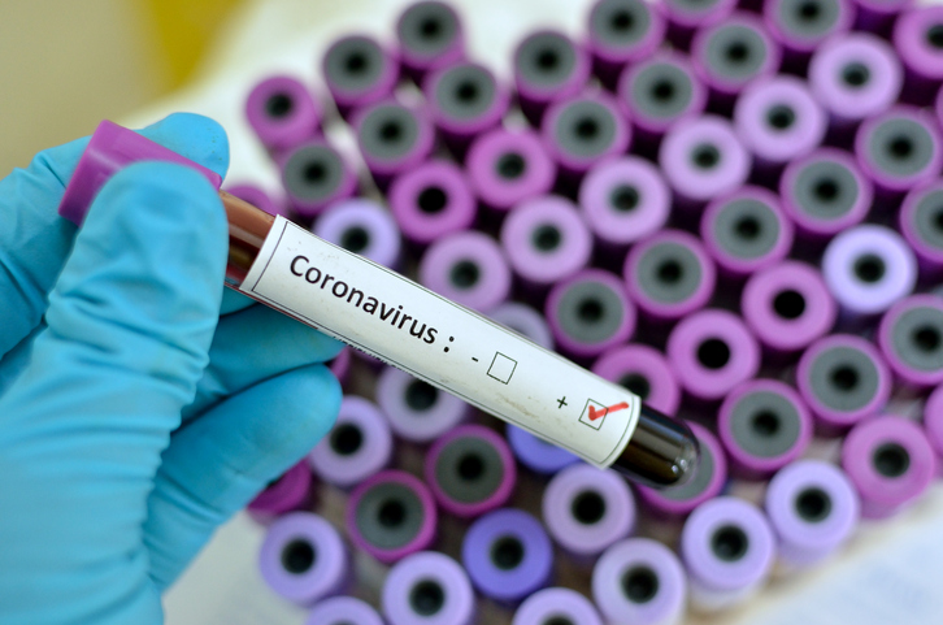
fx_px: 1372
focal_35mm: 52
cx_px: 472
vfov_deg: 25.6
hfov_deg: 37.9
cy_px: 312
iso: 400
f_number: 2.8
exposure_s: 1/125
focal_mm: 35
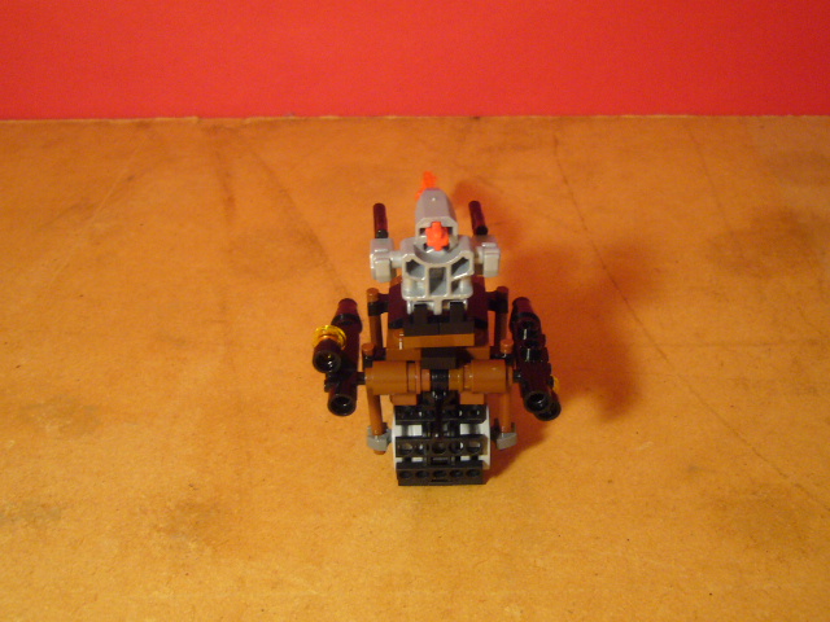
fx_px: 1127
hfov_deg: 40.4
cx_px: 415
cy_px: 311
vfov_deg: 30.9
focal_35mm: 47
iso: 125
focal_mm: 5.8
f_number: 2.8
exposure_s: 1/15
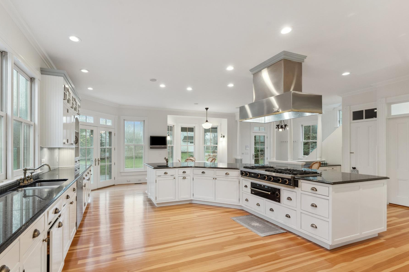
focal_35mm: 16
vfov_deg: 73.4
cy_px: 152
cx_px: 184
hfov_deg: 96.4
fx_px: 182
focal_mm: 14
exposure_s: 1/30
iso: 1600
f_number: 10
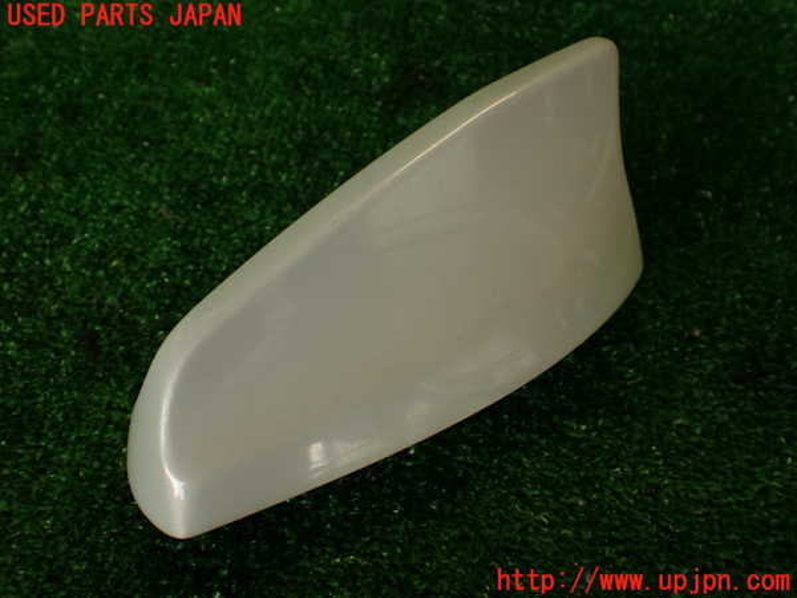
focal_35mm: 32
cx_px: 398
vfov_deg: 44.2
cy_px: 299
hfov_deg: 56.8
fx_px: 737
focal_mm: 5.79
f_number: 2.4
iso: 100
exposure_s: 1/100
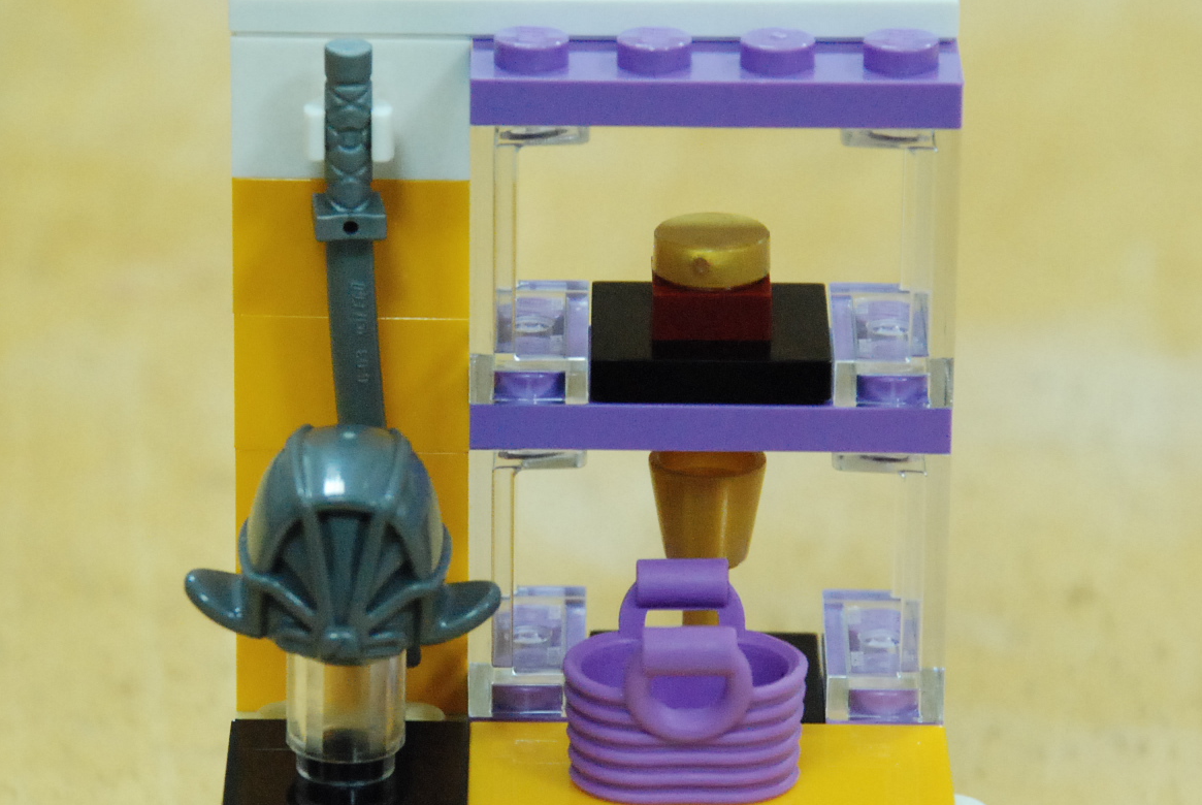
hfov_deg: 8.7
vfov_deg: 5.8
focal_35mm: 237
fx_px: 7917
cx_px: 535
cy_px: 492
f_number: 9
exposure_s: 1/20
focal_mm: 95
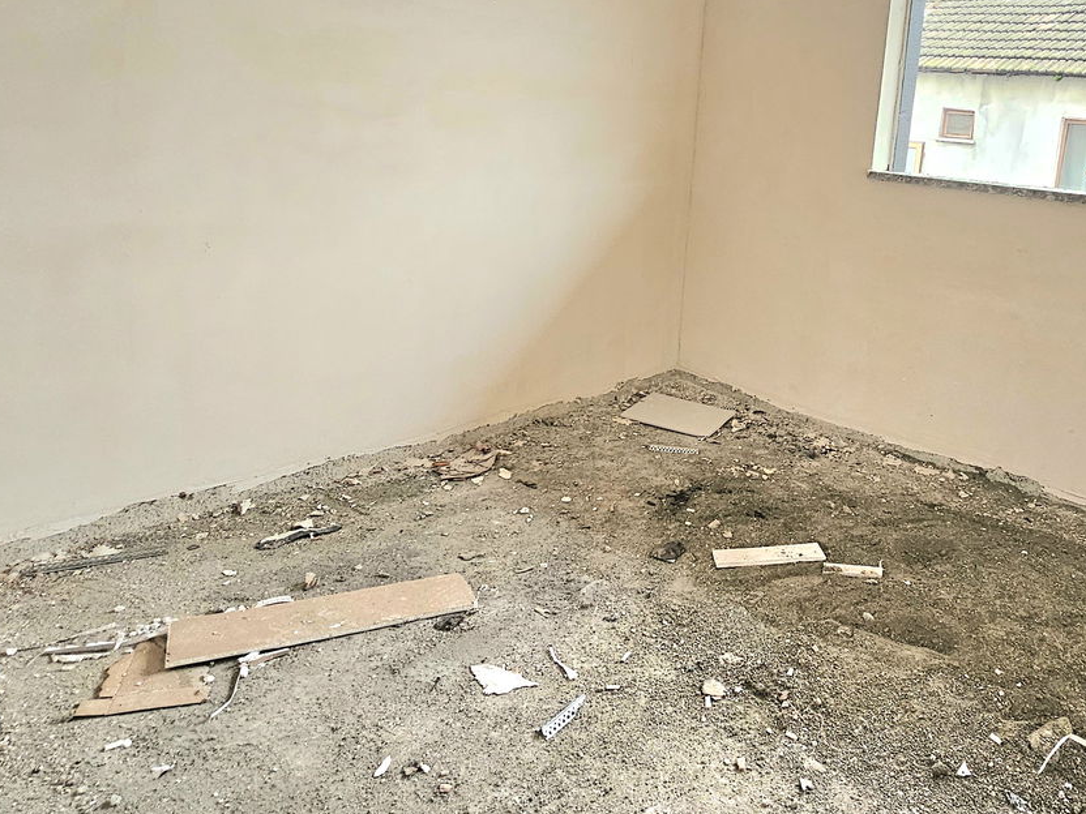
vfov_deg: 54.2
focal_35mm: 25
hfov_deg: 67.6
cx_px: 717
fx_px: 784
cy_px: 299
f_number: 2.2
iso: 100
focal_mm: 2.2
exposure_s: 1/70.9
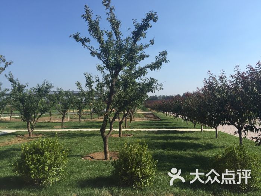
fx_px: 219
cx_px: 130
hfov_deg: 61.7
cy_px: 98
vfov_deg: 48.2
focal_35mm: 29
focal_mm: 4.15
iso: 32
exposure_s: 1/1412
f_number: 2.2
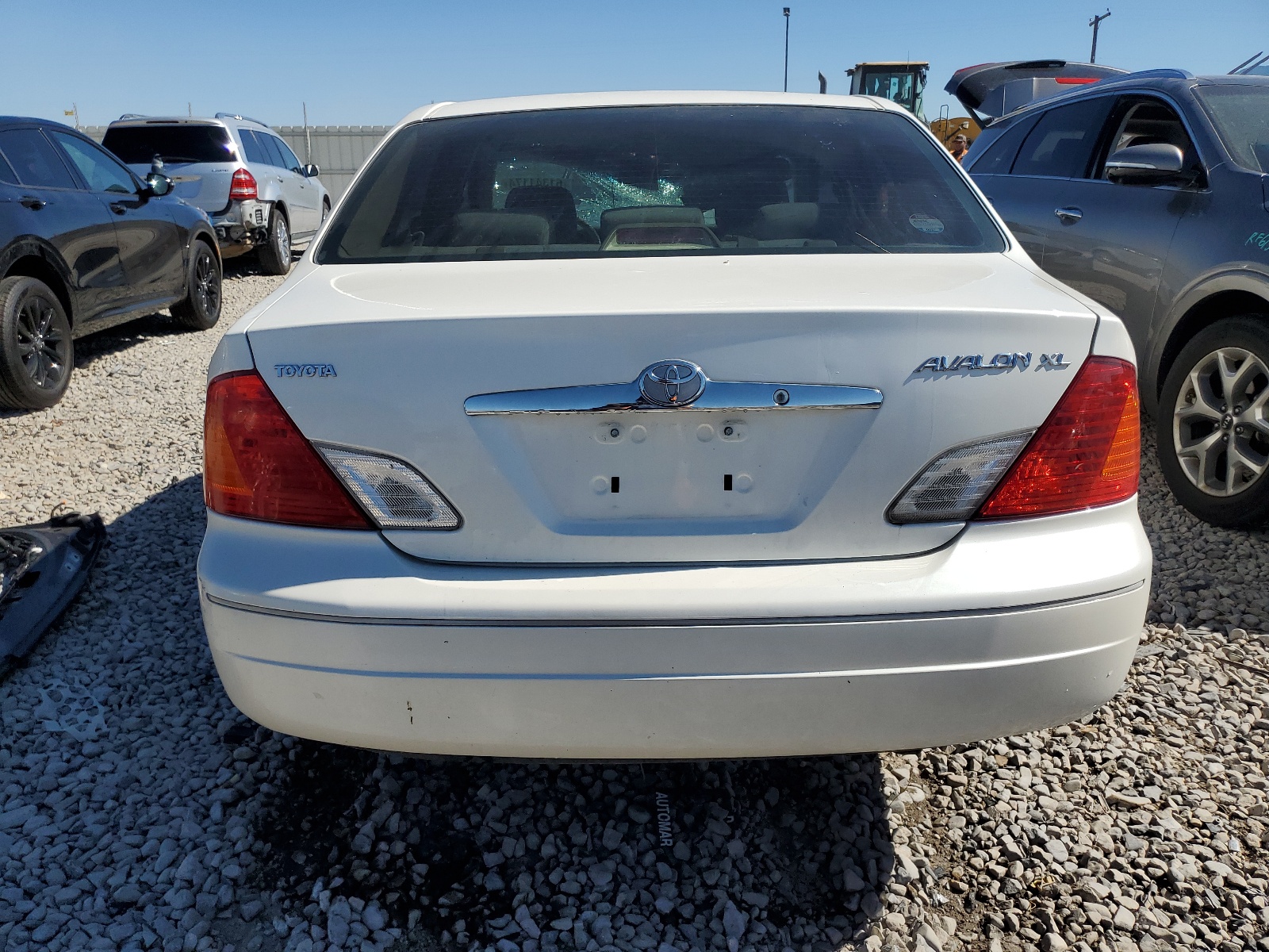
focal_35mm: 26
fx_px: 953
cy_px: 476
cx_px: 634
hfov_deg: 67.3
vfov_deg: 53.1
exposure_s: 1/10000
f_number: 1.5
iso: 50
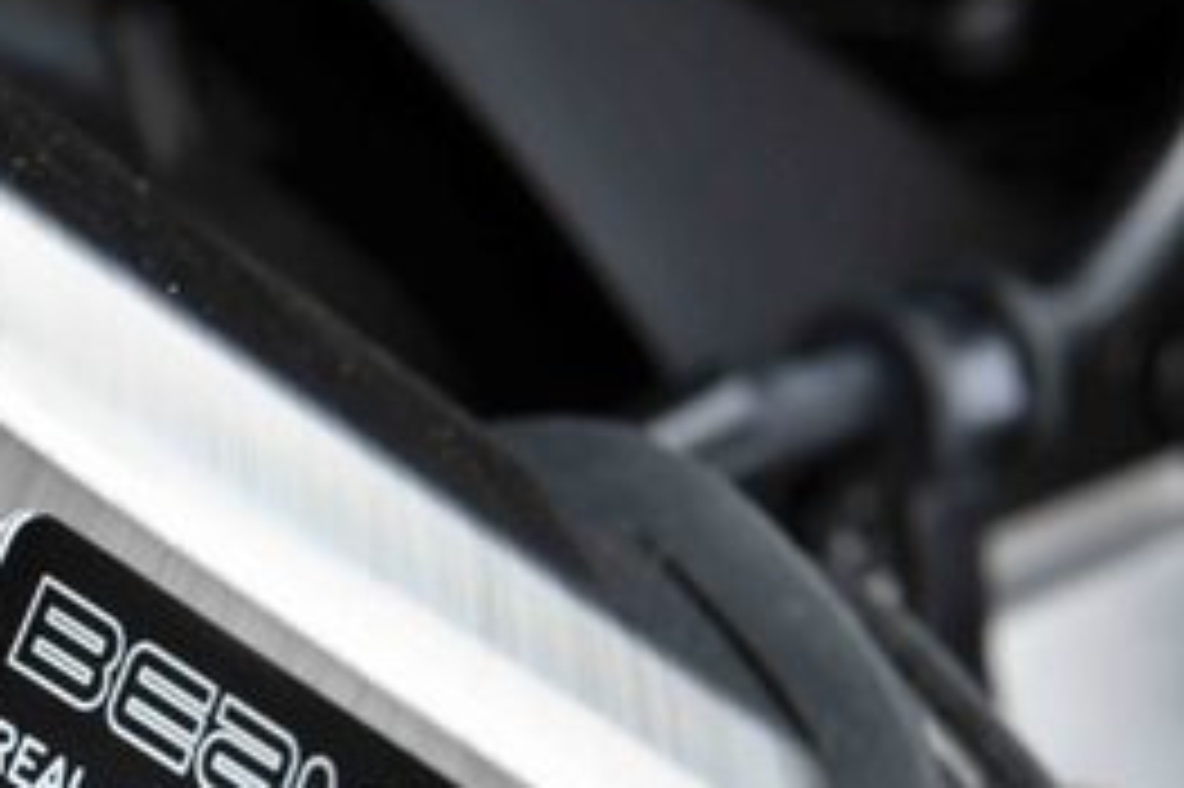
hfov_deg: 9.5
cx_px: -387
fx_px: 7001
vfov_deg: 6.4
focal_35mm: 213
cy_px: 484
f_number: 13
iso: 800
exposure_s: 1/320
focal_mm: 70
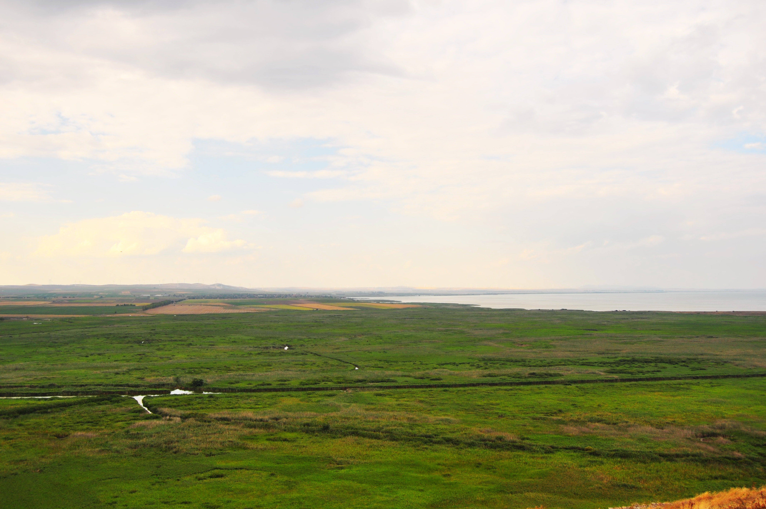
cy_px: 254
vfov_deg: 39.9
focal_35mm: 33
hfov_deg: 57.3
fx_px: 701
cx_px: 383
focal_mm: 22
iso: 200
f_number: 5.6
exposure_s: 1/640
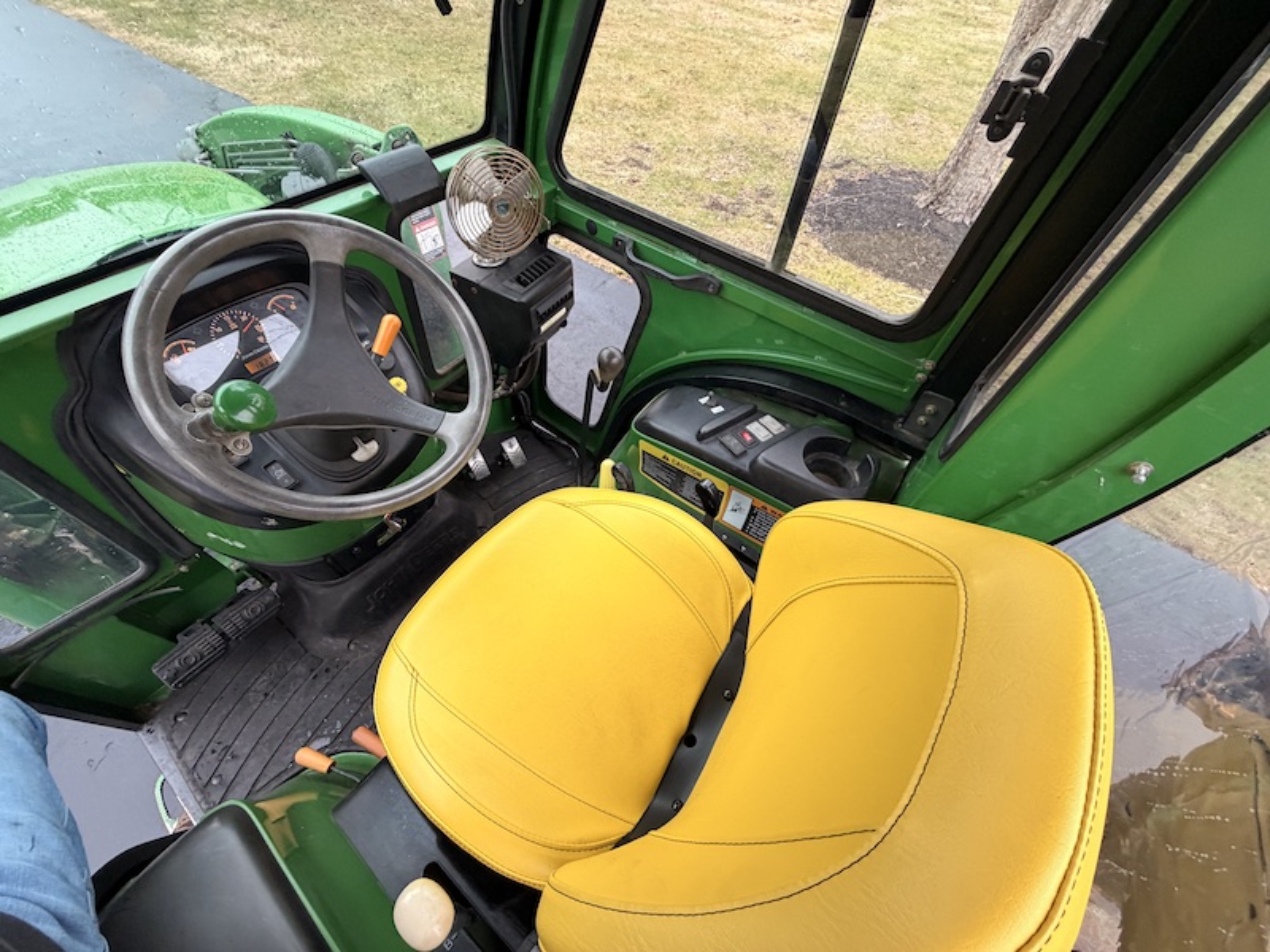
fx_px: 514
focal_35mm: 14
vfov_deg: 85.7
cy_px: 476
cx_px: 635
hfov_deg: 102.1
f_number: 2.2
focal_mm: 2.22
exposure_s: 1/121
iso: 320
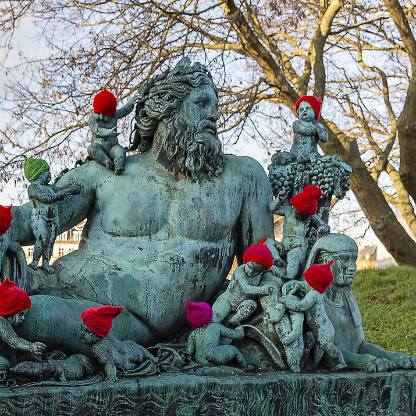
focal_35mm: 77
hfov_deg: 21.9
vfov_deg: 22.1
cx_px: 35
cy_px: 342
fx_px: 1047
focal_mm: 18
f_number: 5
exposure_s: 1/100
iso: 100
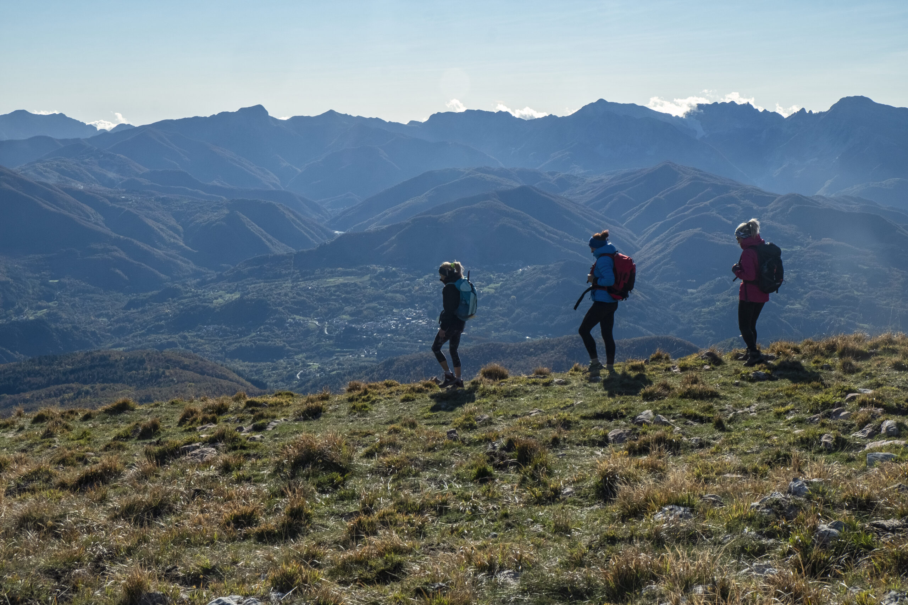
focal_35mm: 43
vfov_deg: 31.2
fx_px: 1085
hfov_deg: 45.4
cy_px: 302
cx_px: 454
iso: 200
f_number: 14
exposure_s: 1/125
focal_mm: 28.9
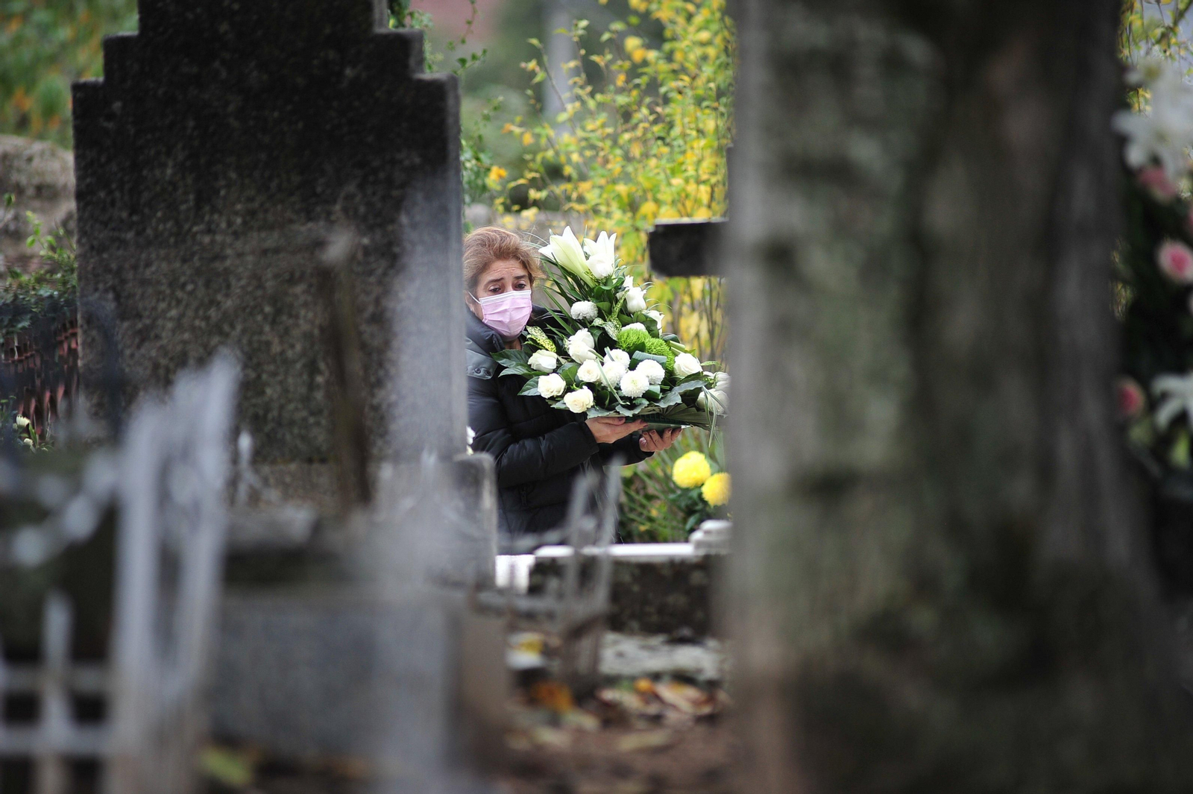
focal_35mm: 300
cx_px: 596
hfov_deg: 6.9
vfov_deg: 4.6
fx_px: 9936
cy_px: 397
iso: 500
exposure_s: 1/1600
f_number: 2.8
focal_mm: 300
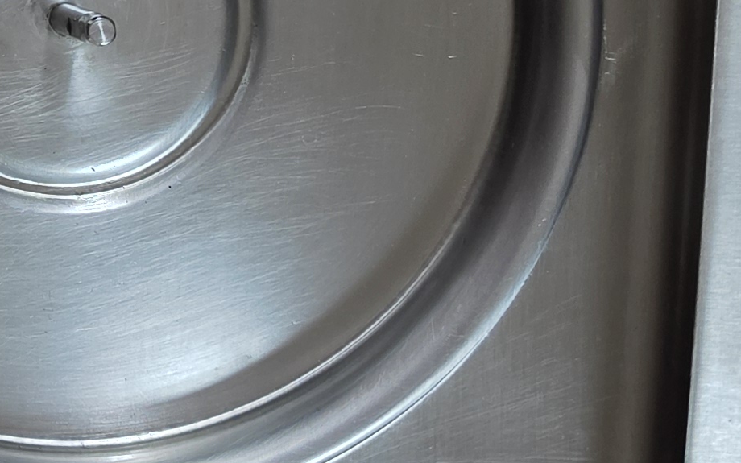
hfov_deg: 16.8
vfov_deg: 12.1
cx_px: -524
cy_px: -68
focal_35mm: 106
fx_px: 2141
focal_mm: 6.5
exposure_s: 1/120
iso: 250
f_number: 1.4
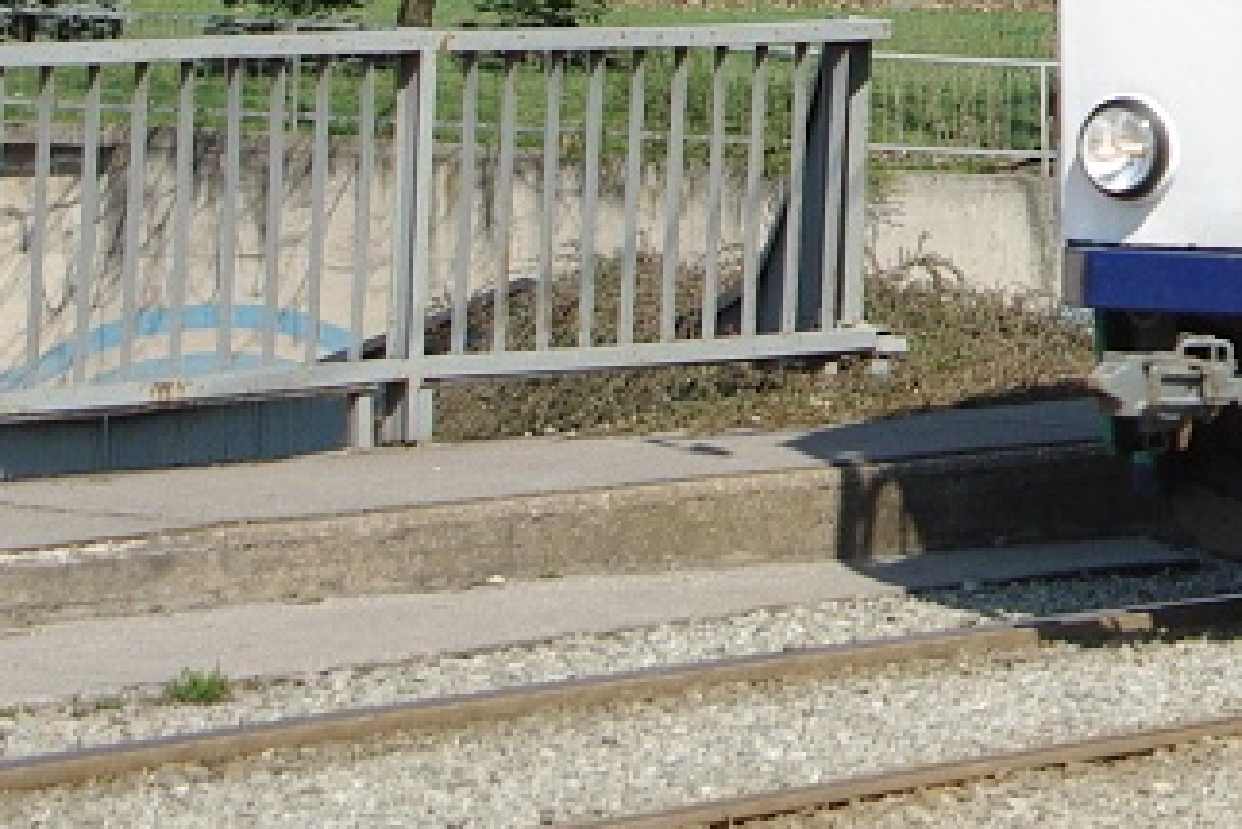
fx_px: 8628
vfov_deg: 5.4
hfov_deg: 8.0
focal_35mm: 250
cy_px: -546
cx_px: 2017
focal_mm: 45
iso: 200
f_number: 8
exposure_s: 1/400
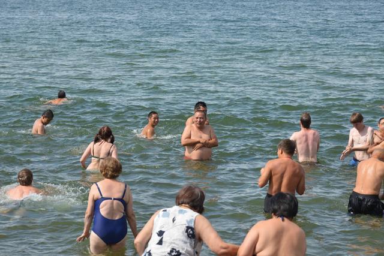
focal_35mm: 120
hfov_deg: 17.1
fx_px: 1280
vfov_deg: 11.4
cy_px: 128
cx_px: 192
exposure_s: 1/350
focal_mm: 120
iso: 200
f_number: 9.5
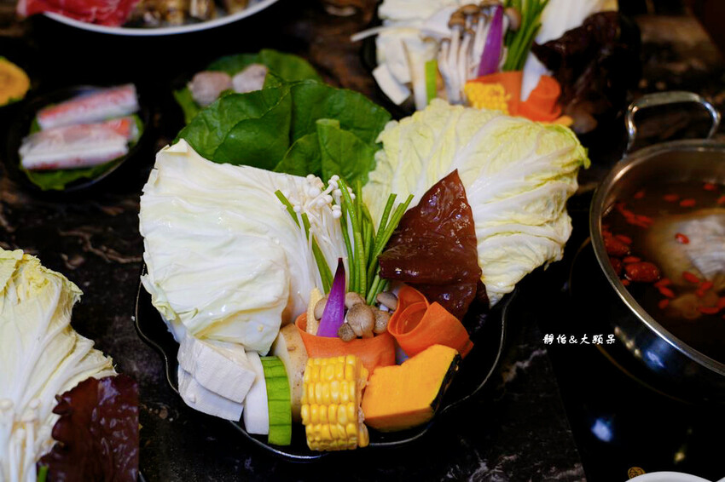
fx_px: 684
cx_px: 362
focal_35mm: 34
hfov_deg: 55.8
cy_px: 241
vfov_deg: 38.9
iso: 320
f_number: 4
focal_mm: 34
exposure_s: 1/40
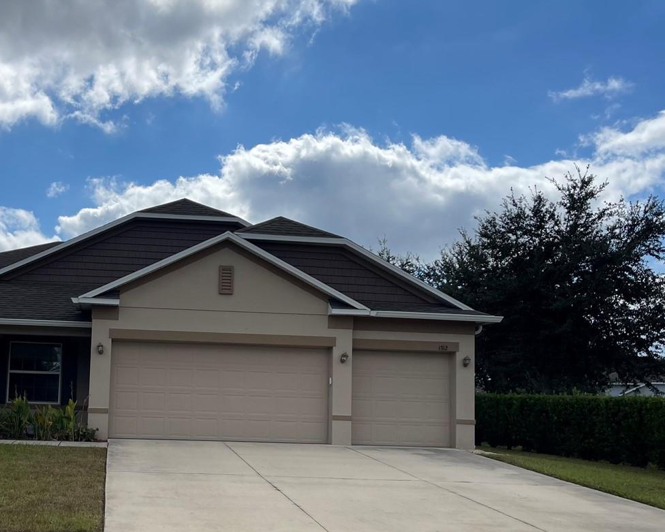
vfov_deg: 37.1
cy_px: 328
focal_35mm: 40
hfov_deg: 44.7
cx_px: 191
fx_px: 787
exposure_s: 1/7937
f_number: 1.6
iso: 32
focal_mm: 5.1
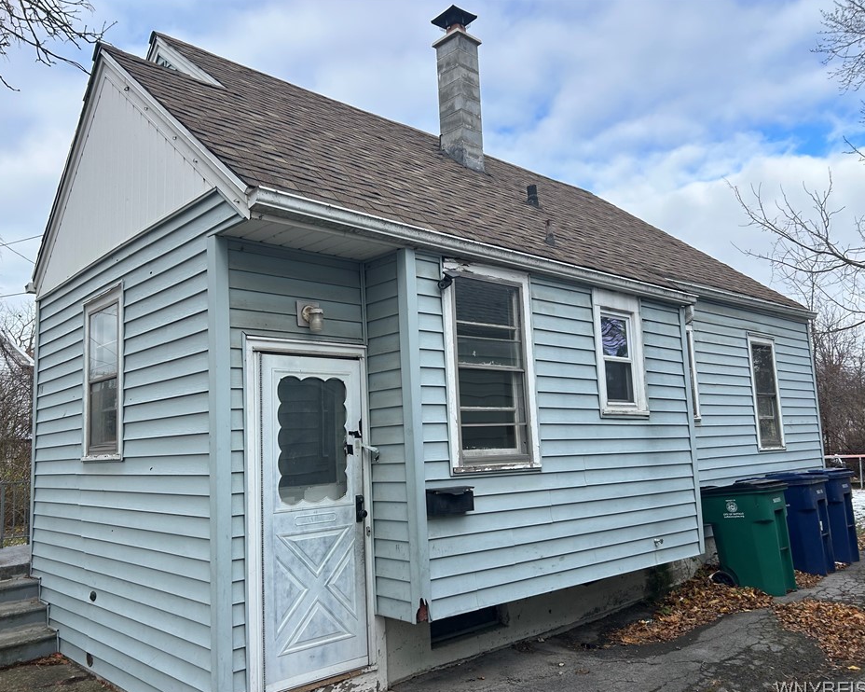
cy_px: 353
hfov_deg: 62.1
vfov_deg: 51.5
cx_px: 395
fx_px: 717
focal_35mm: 28
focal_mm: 5.7
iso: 50
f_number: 1.5
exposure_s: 1/1724
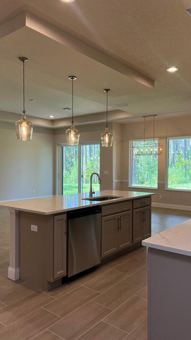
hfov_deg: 40.2
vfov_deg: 66.1
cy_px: 173
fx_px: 261
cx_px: 99
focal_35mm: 29
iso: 40
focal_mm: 5.7
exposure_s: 1/153
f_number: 1.5
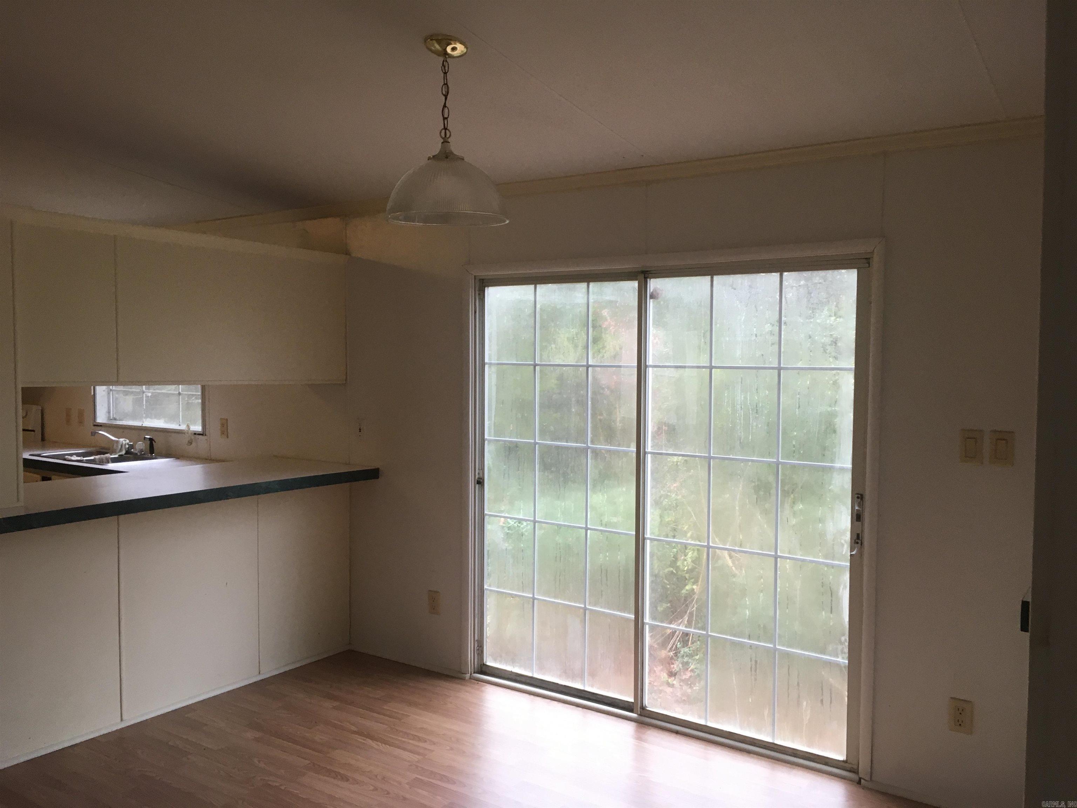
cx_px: 538
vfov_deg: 48.2
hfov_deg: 61.7
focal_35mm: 29
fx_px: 902
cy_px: 404
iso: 64
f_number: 2.2
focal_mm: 4.15
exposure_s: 1/30
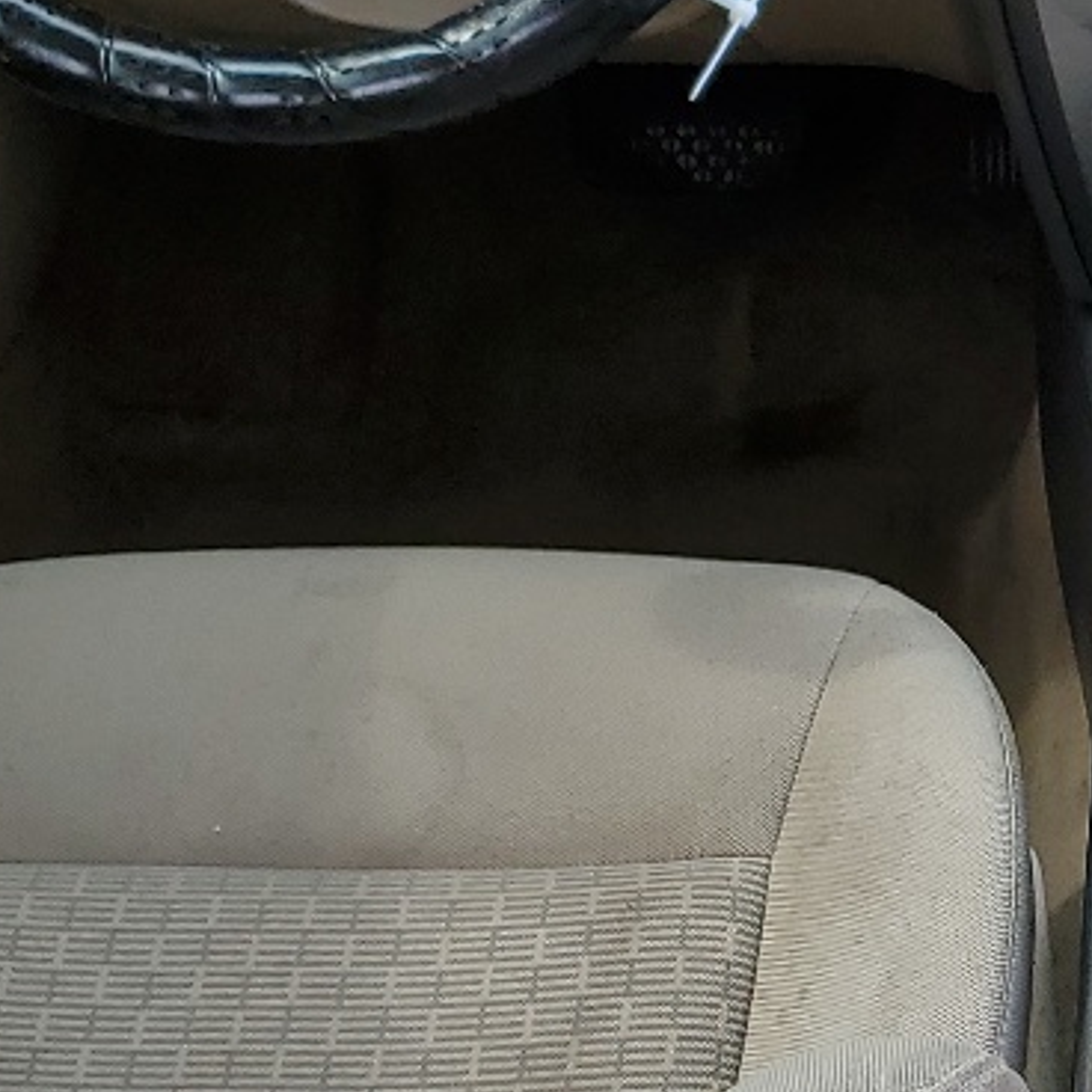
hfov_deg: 16.7
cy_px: 682
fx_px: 3569
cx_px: 1285
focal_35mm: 100
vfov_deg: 17.4
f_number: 1.5
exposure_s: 1/370
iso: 50
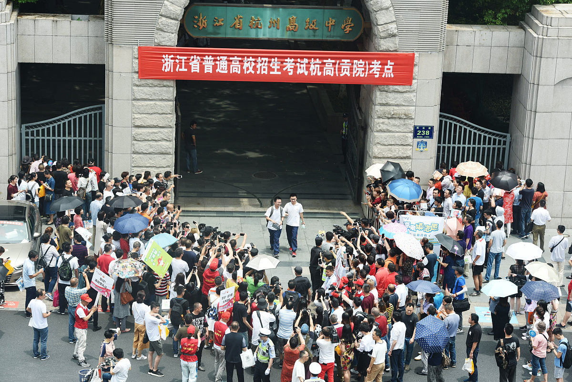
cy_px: 191
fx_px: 1621
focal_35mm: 102
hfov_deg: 20.0
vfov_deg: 13.4
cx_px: 286
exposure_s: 1/200
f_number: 8
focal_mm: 102
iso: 100
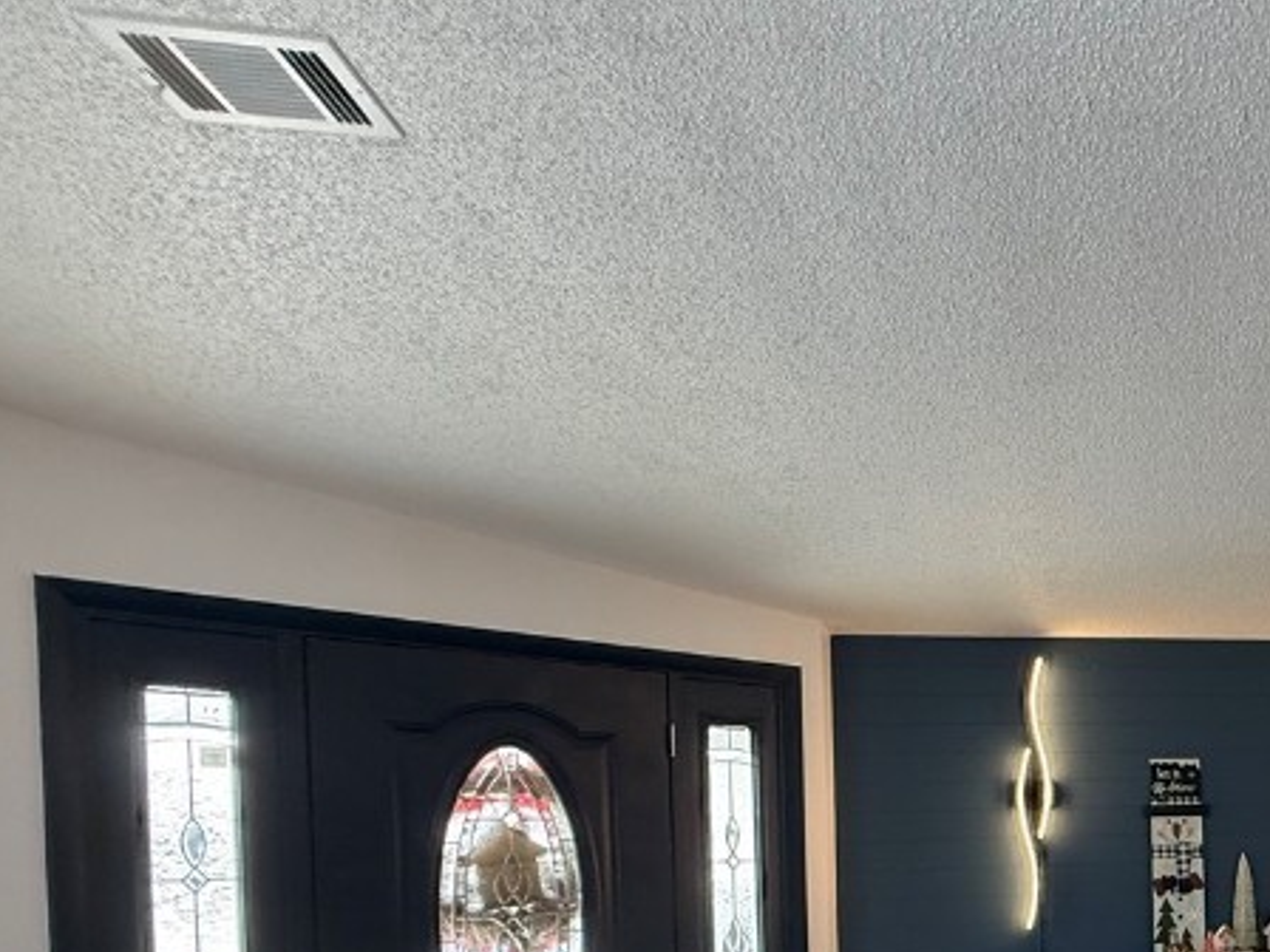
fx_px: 1174
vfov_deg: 40.8
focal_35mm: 32
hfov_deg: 45.7
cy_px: 856
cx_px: 1327
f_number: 2.2
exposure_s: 1/101
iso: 320
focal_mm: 2.22
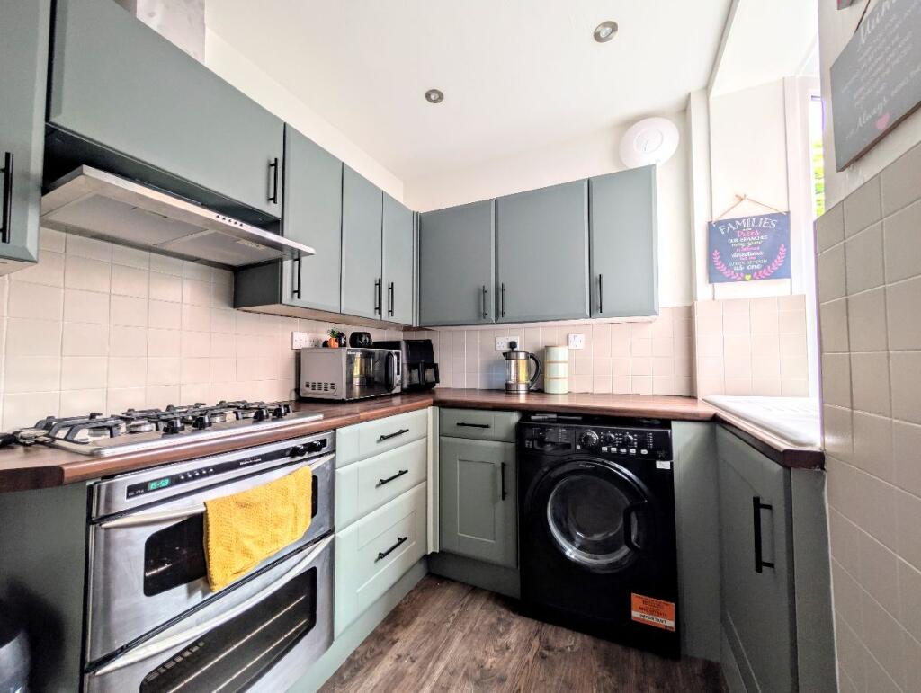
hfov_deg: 110.5
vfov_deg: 94.6
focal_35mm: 12
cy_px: 346
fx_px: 320
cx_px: 460
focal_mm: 2.02
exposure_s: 1/37.1
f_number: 1.7
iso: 46
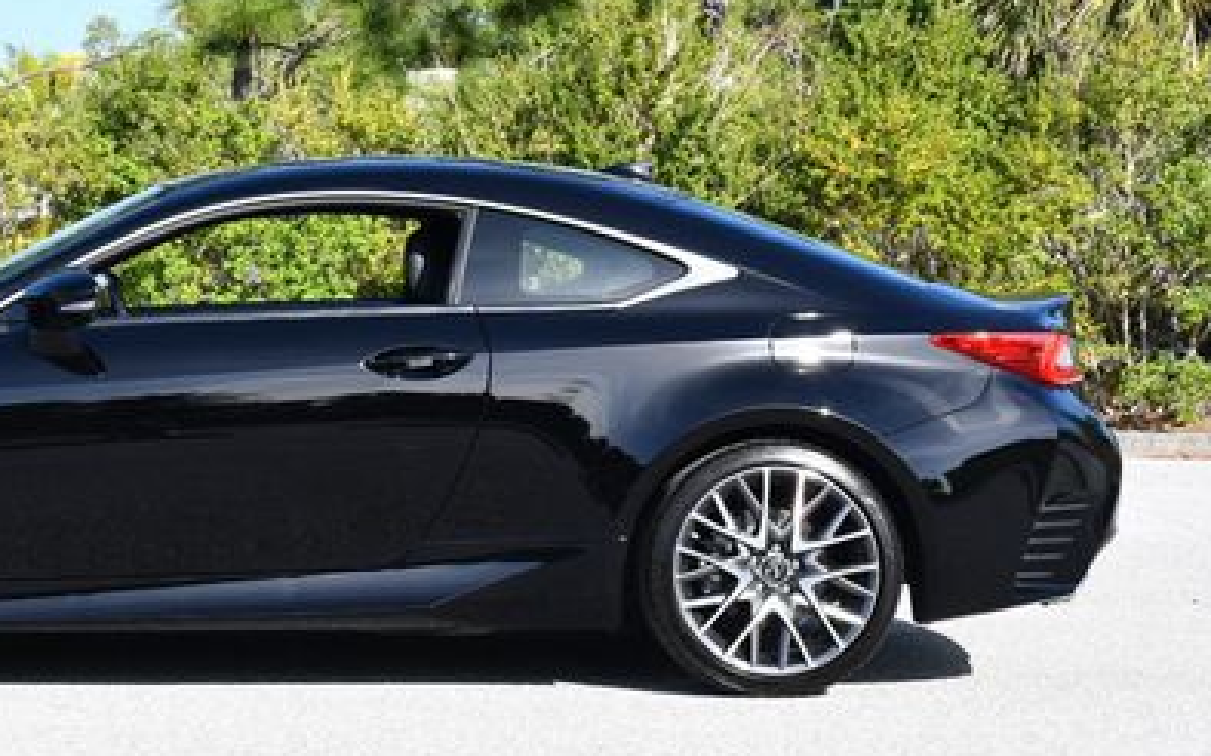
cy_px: 194
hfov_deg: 19.5
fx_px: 3497
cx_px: 258
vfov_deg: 12.3
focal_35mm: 106
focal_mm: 32
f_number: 7.1
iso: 200
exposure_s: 1/250
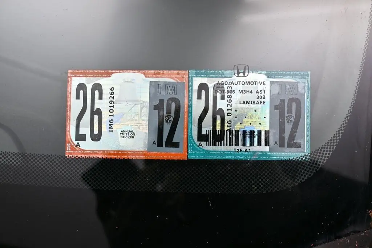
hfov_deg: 51.3
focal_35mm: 38
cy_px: 124
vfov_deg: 35.5
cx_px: 186
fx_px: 388
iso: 220
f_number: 4.2
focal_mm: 25
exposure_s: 1/250
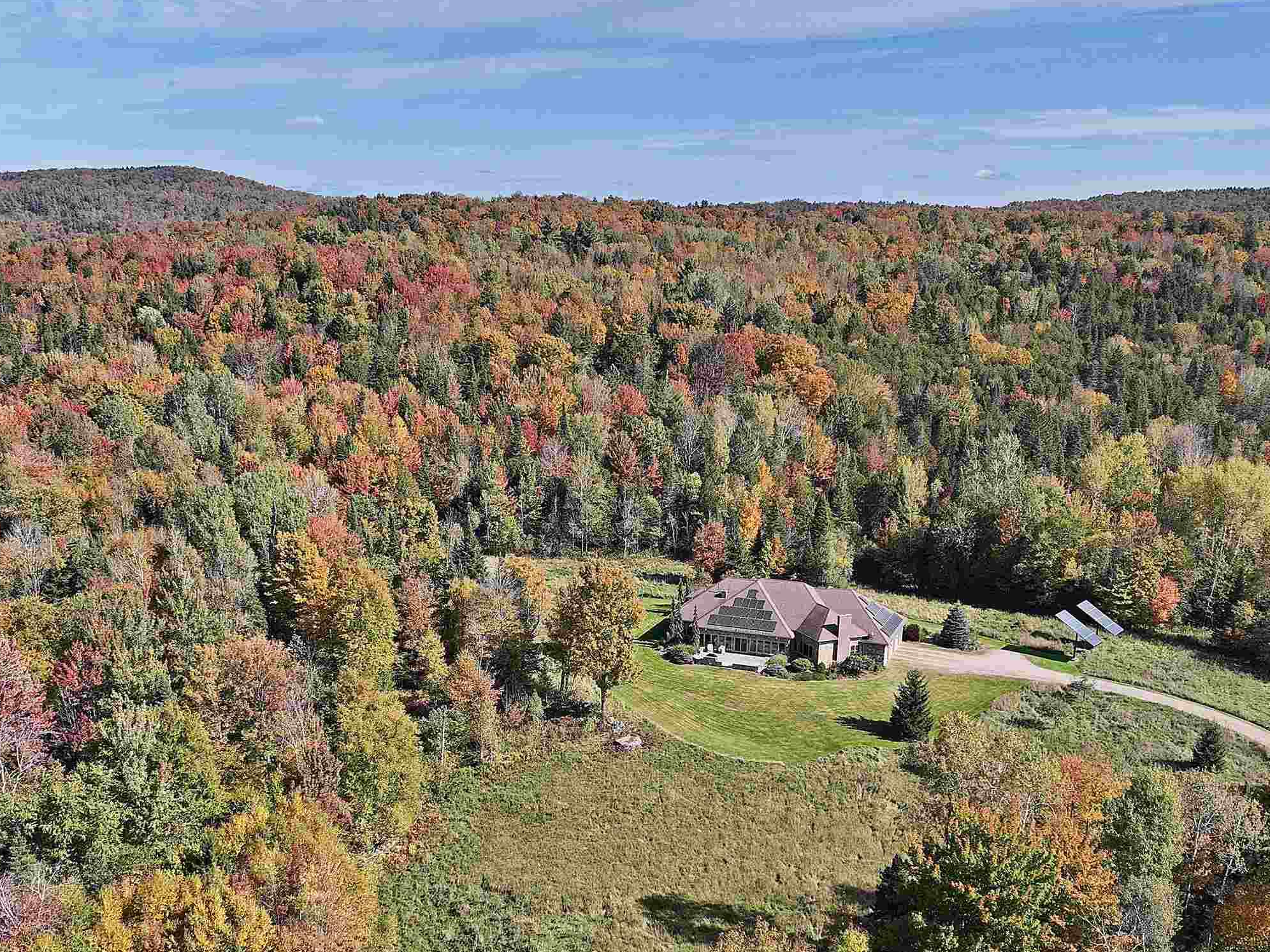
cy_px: 710
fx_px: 1357
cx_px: 582
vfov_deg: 37.7
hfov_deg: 50.1
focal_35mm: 37
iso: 130
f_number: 2.8
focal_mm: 12.29
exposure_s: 1/2000
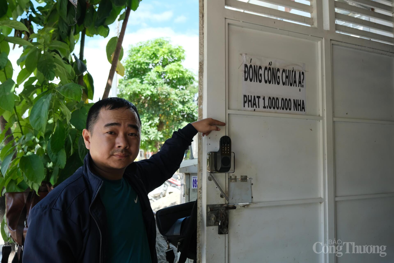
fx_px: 317
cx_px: 197
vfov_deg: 45.0
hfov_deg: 63.7
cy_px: 132
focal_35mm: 29
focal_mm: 19.2
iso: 320
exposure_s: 1/480
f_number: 4
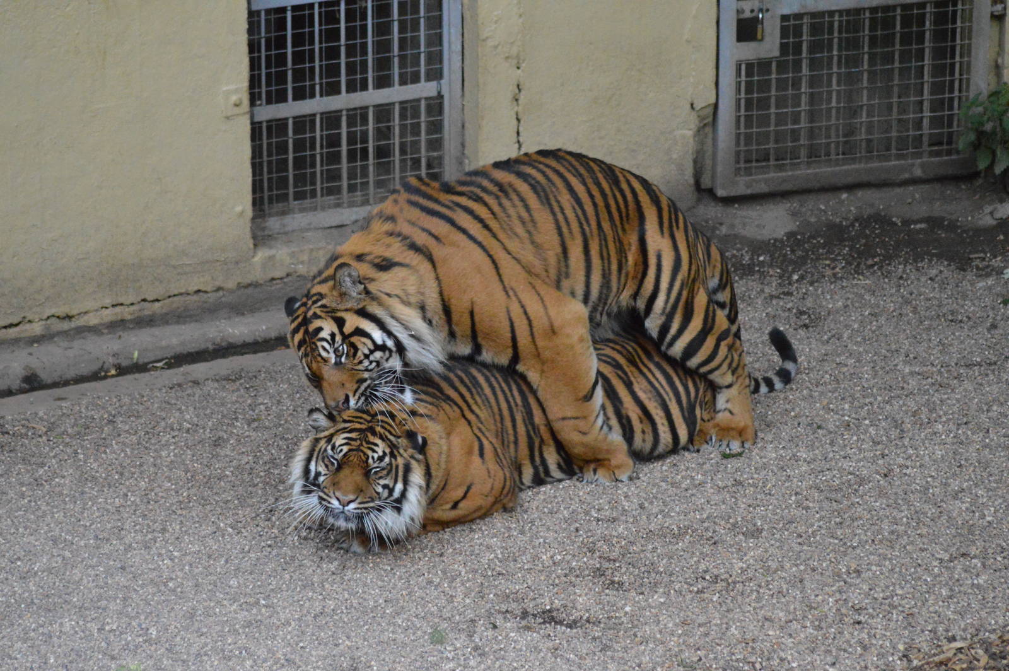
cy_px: 336
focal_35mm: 225
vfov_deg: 6.1
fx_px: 6301
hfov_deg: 9.2
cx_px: 504
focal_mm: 150
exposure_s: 1/4000
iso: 6400
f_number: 4.5
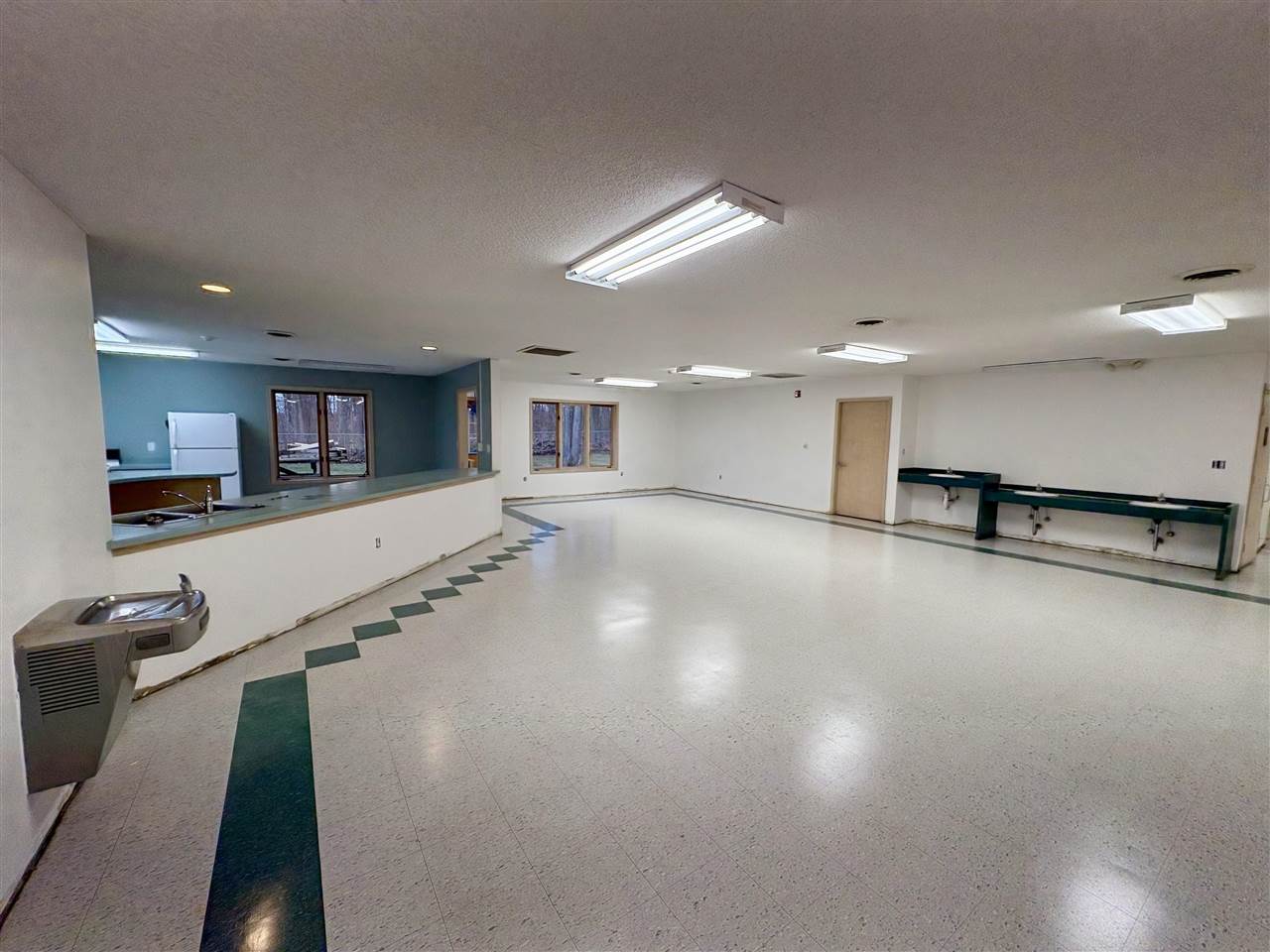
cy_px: 476
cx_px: 635
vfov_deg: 85.7
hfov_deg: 102.1
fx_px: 514
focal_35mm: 14
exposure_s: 1/134
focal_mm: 2.22
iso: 100
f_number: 2.2
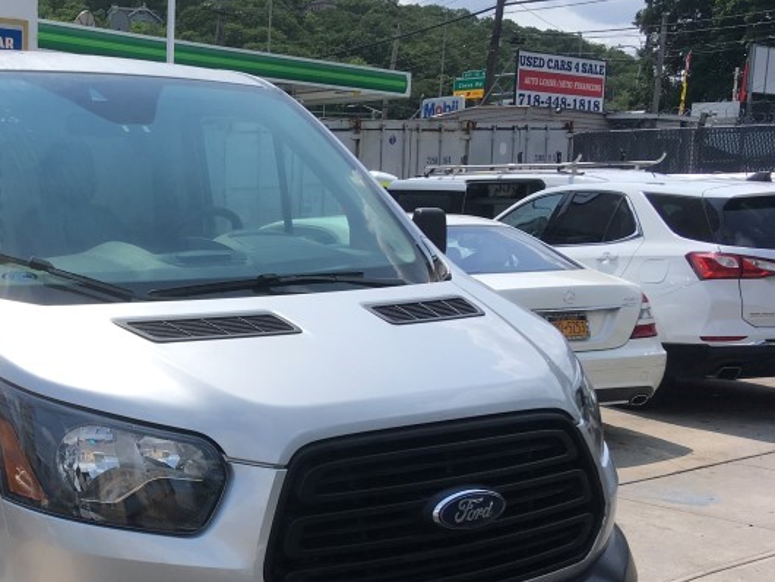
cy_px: 433
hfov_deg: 32.2
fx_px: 1254
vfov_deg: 25.8
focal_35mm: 56
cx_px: 37
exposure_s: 1/2137
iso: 25
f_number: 2.2
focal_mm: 4.15
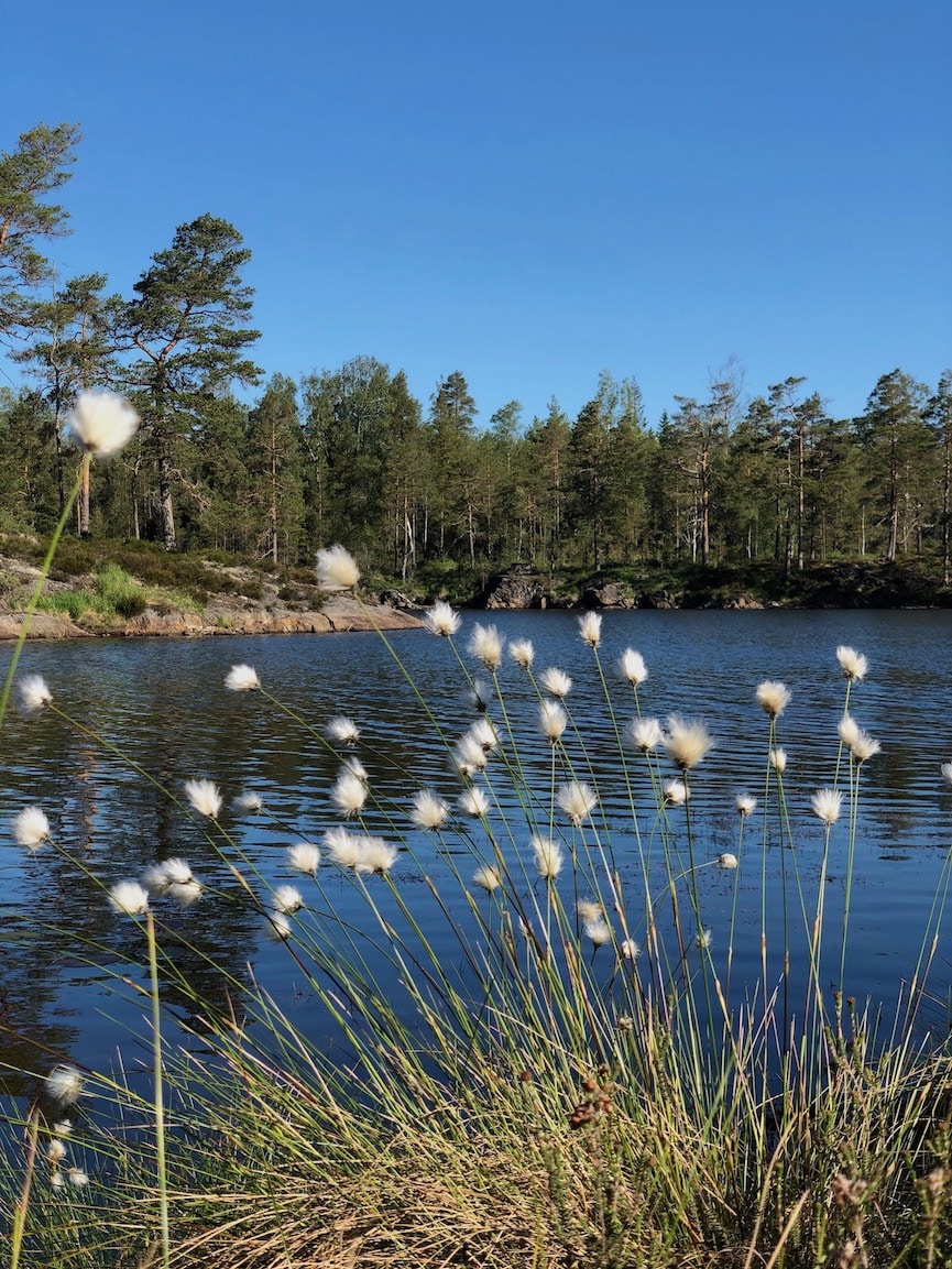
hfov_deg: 28.0
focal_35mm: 52
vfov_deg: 36.8
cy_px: 634
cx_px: 476
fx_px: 1906
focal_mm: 6
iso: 16
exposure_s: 1/706
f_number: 2.4
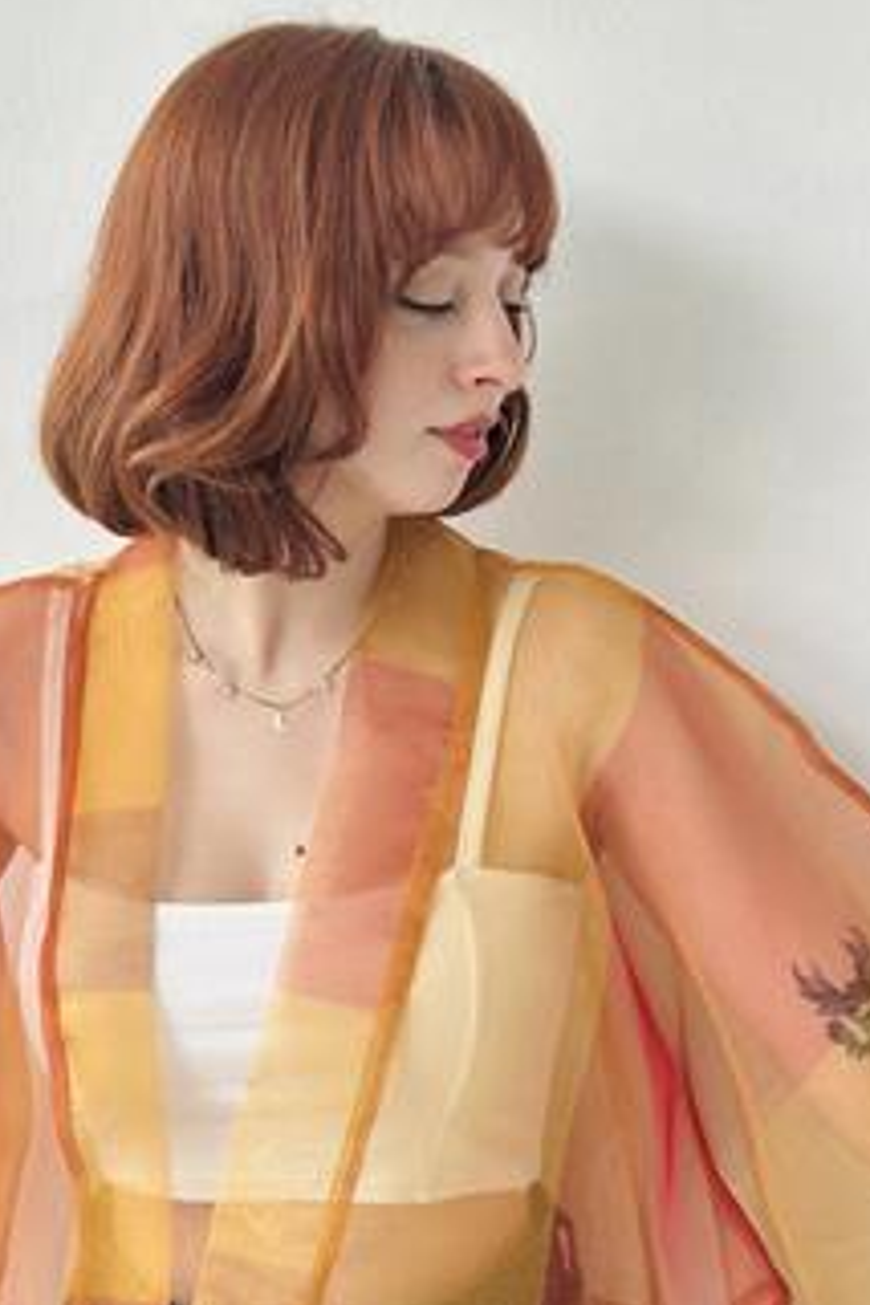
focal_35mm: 83
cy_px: 856
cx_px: 281
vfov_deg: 24.4
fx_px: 3009
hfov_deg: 16.4
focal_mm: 6.86
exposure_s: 1/241
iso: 80
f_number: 1.78
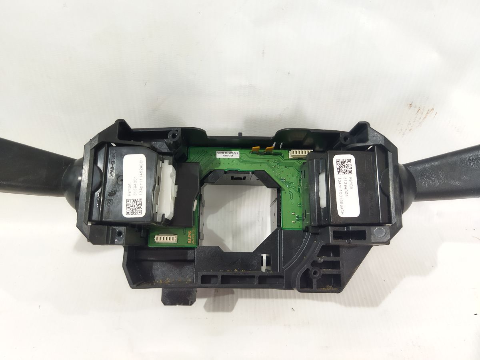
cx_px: 240
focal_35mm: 27
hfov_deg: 65.3
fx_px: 374
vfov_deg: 51.4
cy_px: 180
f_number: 1.79
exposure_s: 1/50
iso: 328
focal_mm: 4.71
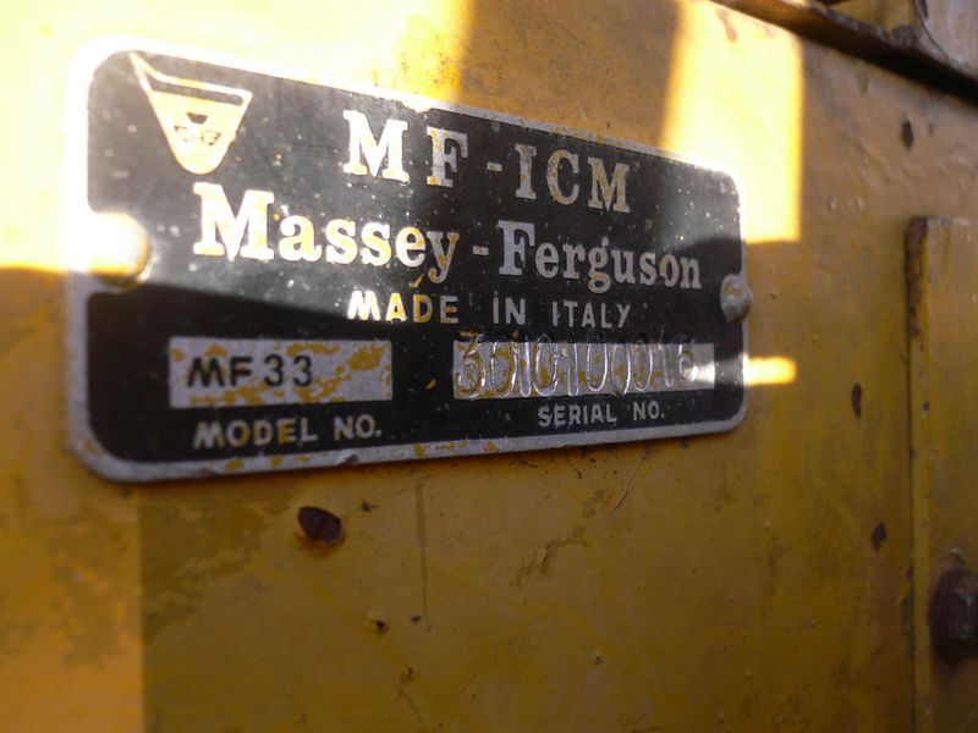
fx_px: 1158
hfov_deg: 45.8
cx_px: 489
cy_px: 366
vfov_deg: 35.1
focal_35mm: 41
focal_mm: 6.8
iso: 80
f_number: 3.1
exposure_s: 1/200
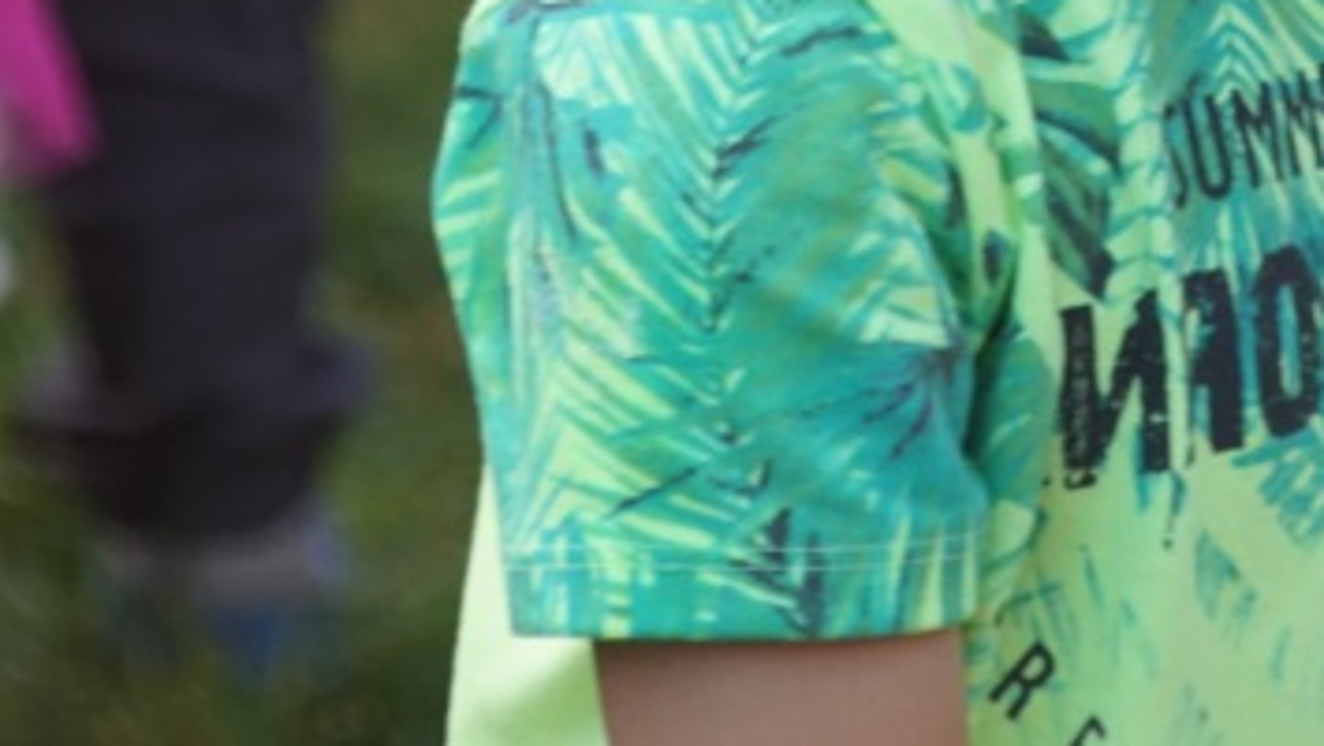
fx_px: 21775
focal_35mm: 620
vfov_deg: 2.0
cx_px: 847
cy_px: -494
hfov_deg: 3.5
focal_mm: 140
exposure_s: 1/250
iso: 500
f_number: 5.6
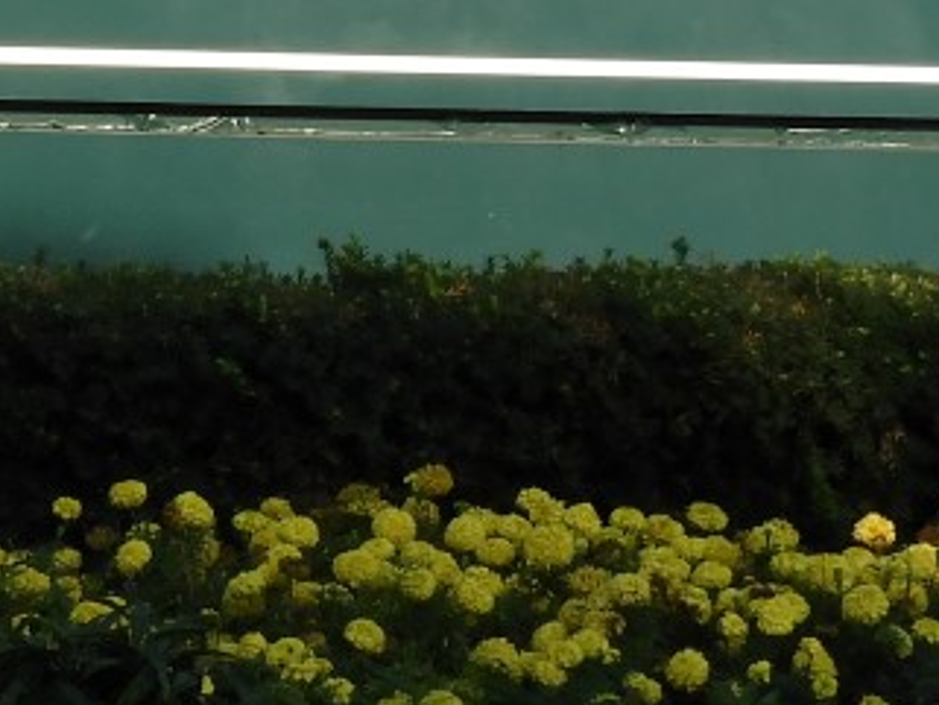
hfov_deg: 3.5
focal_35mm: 561
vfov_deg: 2.7
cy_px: -91
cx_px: -611
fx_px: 15223
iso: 100
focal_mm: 22.4
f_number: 5
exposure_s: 1/500
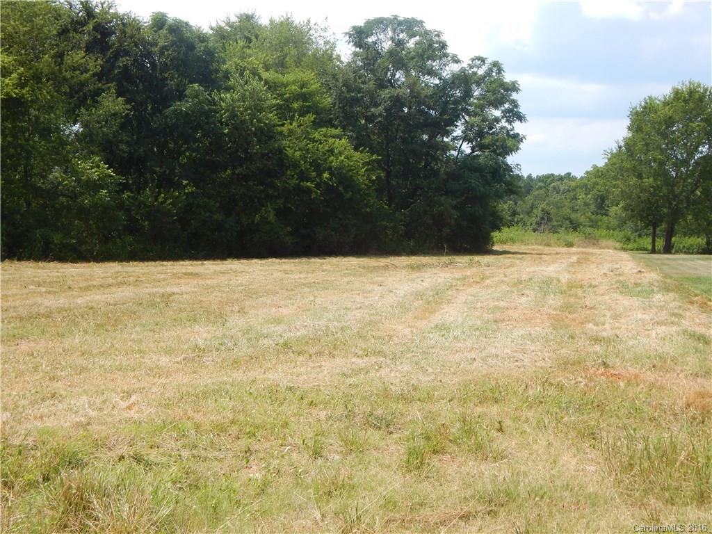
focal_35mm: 48
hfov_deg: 39.7
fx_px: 987
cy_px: 267
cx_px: 356
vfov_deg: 30.3
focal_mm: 8.6
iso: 125
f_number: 3.7
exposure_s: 1/1000
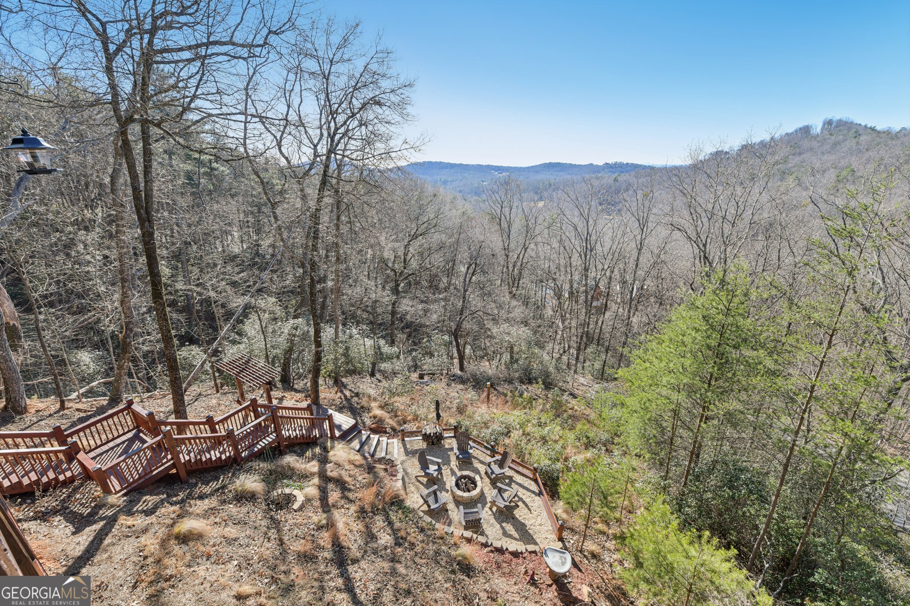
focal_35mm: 14
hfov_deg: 104.3
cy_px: 303
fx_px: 354
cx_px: 455
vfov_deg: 81.2
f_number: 8
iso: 400
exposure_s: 1/500
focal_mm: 14
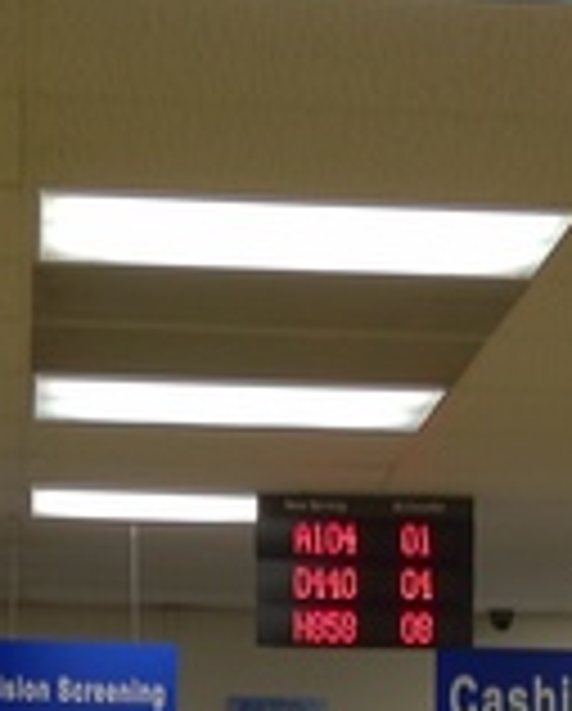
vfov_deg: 13.4
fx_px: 2912
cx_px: 347
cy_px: 922
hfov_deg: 11.2
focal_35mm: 138
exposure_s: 1/20
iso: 64
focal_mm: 4.28
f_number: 2.4
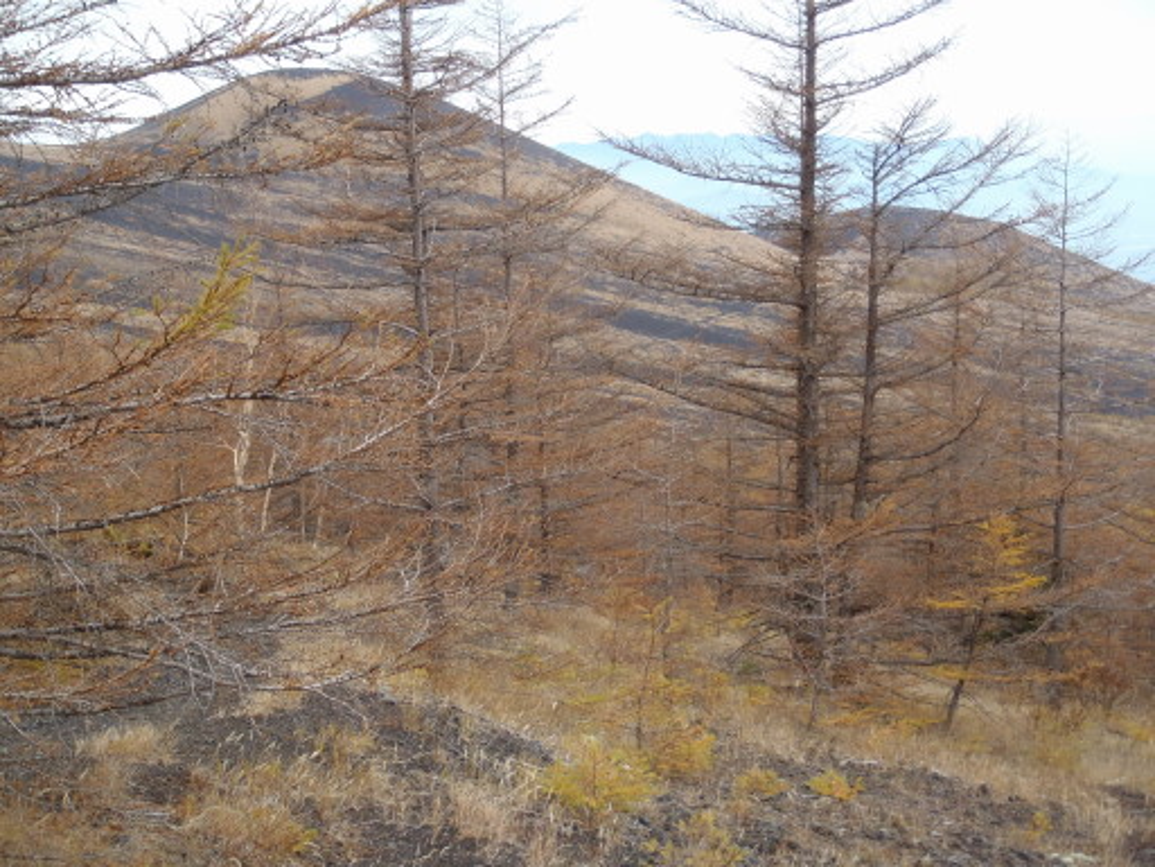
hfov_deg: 41.2
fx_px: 1535
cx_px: 578
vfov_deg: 31.5
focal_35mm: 46
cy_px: 434
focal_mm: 8.25
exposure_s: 1/125
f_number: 4.9
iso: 80
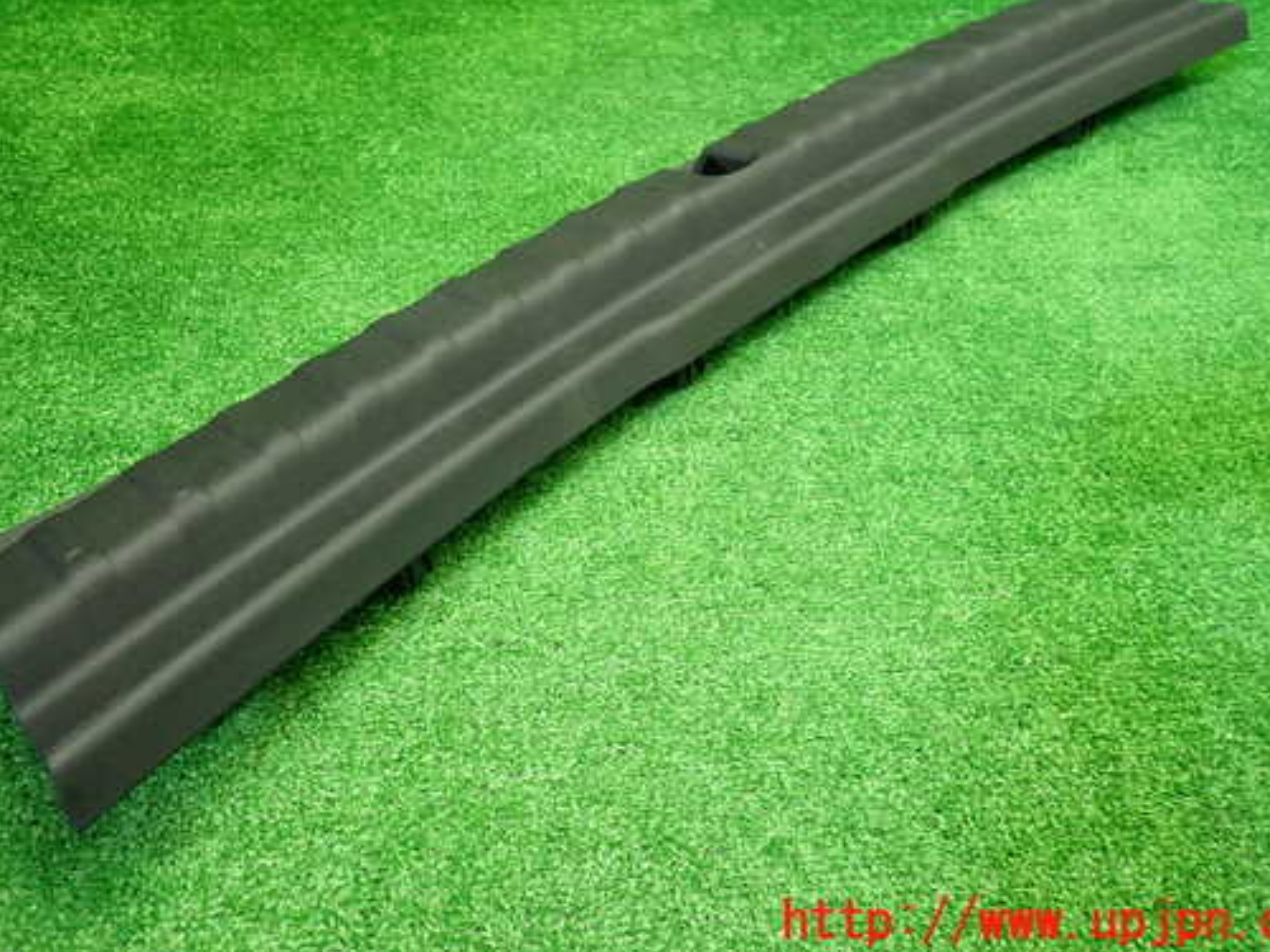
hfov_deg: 59.9
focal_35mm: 30
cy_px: 383
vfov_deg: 46.5
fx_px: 1101
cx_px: 594
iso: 200
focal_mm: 4.5
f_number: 2
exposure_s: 1/40
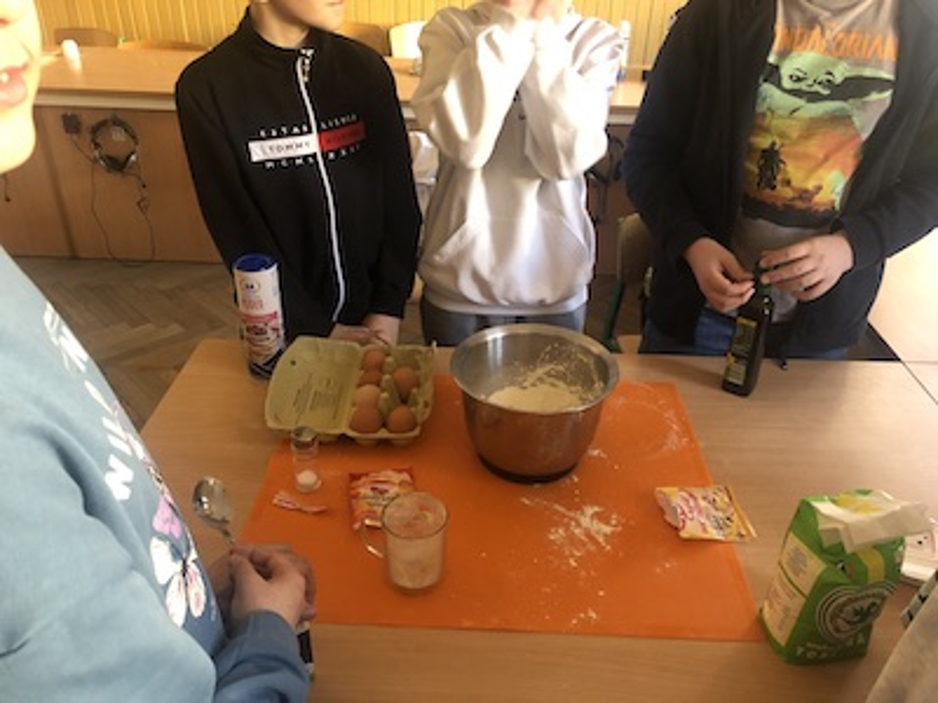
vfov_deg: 49.7
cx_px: 469
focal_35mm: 28
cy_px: 352
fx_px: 759
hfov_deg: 63.4
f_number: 1.8
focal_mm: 3.99
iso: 64
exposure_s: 1/15
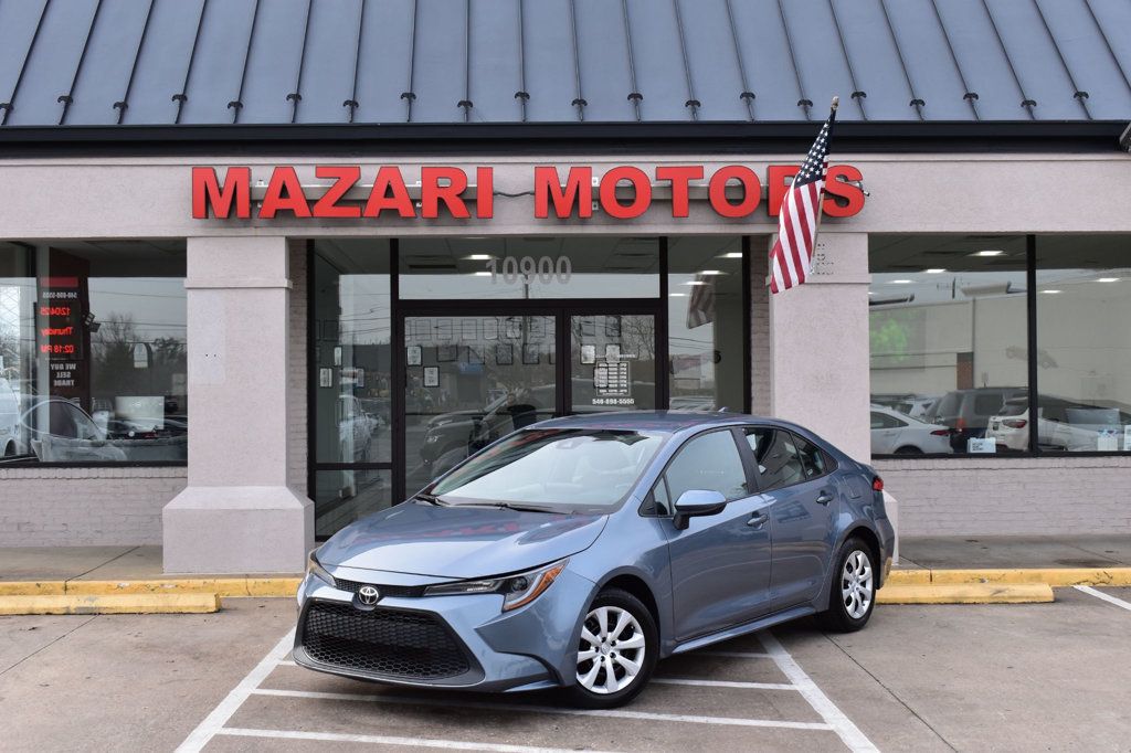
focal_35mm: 51
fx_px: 1602
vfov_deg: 26.5
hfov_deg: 38.9
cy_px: 376
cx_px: 566
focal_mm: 34
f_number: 10
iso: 400
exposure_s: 1/160
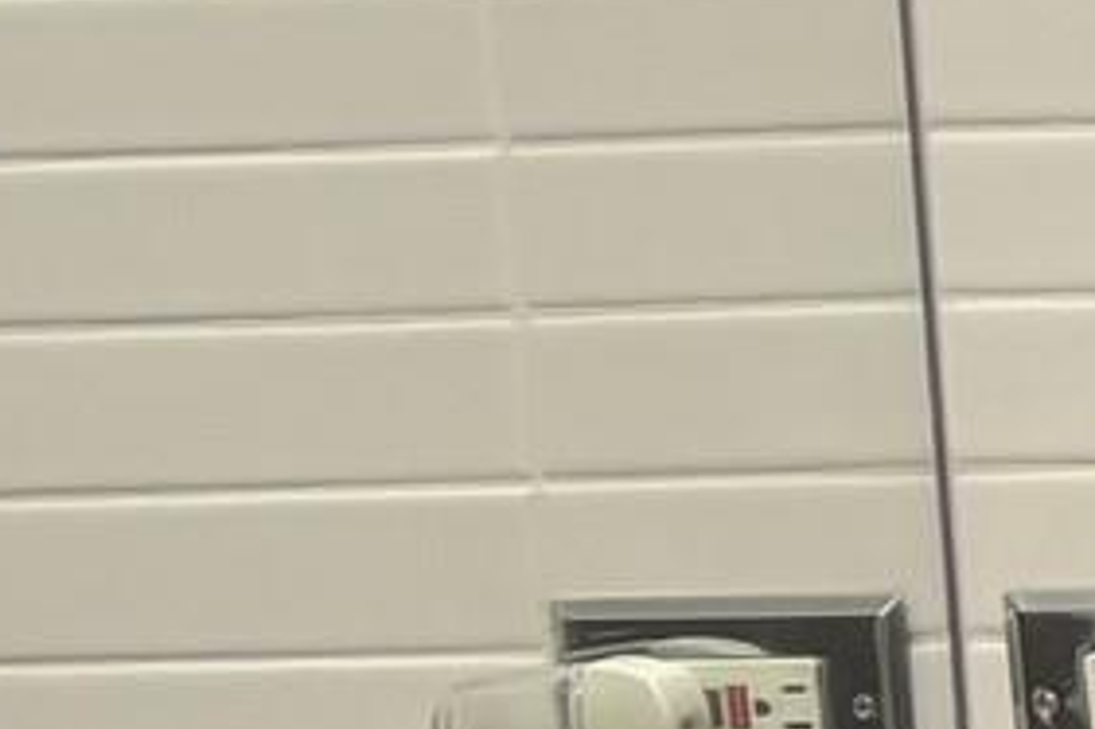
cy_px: 351
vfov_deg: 7.0
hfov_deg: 8.6
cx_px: 3379
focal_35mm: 197
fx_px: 5988
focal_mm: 5.96
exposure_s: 1/60
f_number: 1.6
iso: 64
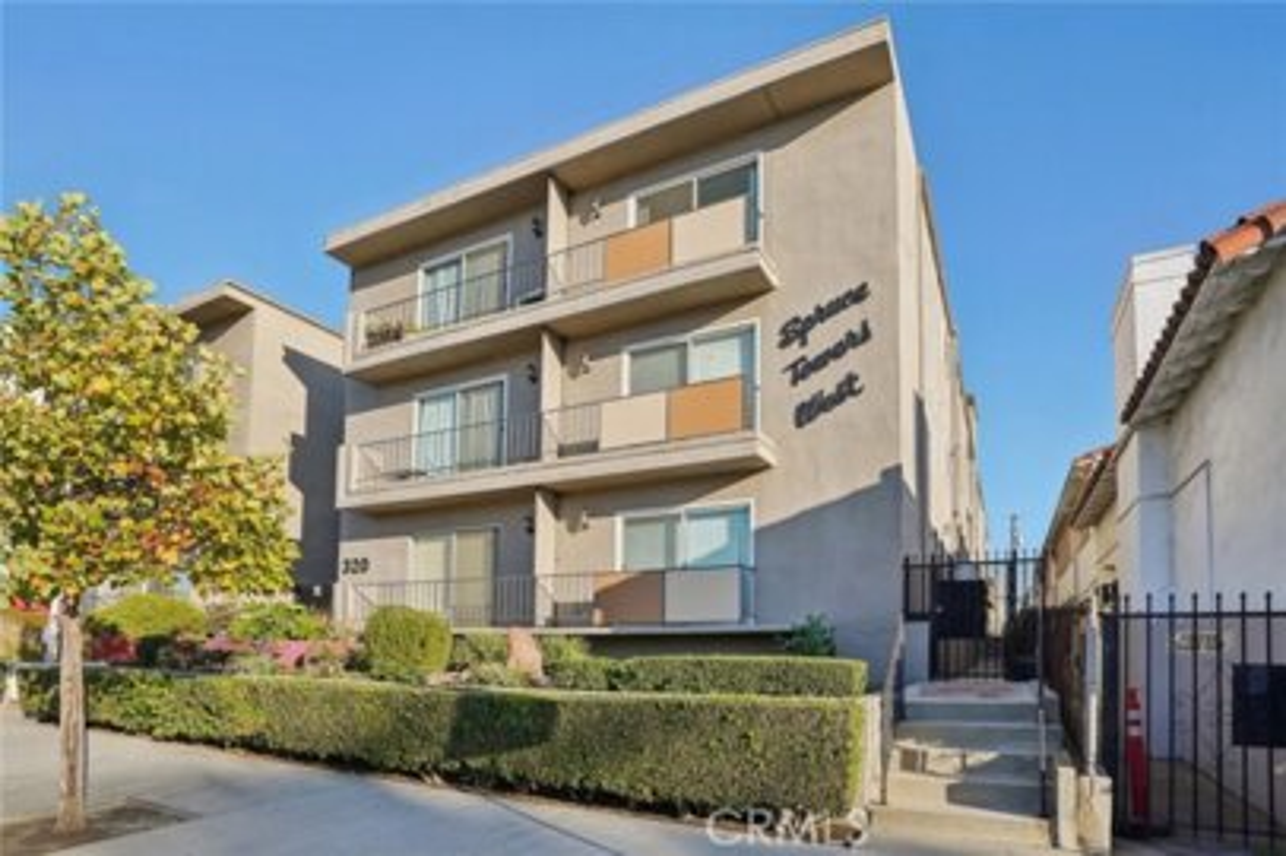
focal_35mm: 16
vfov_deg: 73.7
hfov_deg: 96.8
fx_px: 571
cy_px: 428
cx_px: 643
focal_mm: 16
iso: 400
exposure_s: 1/640
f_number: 8
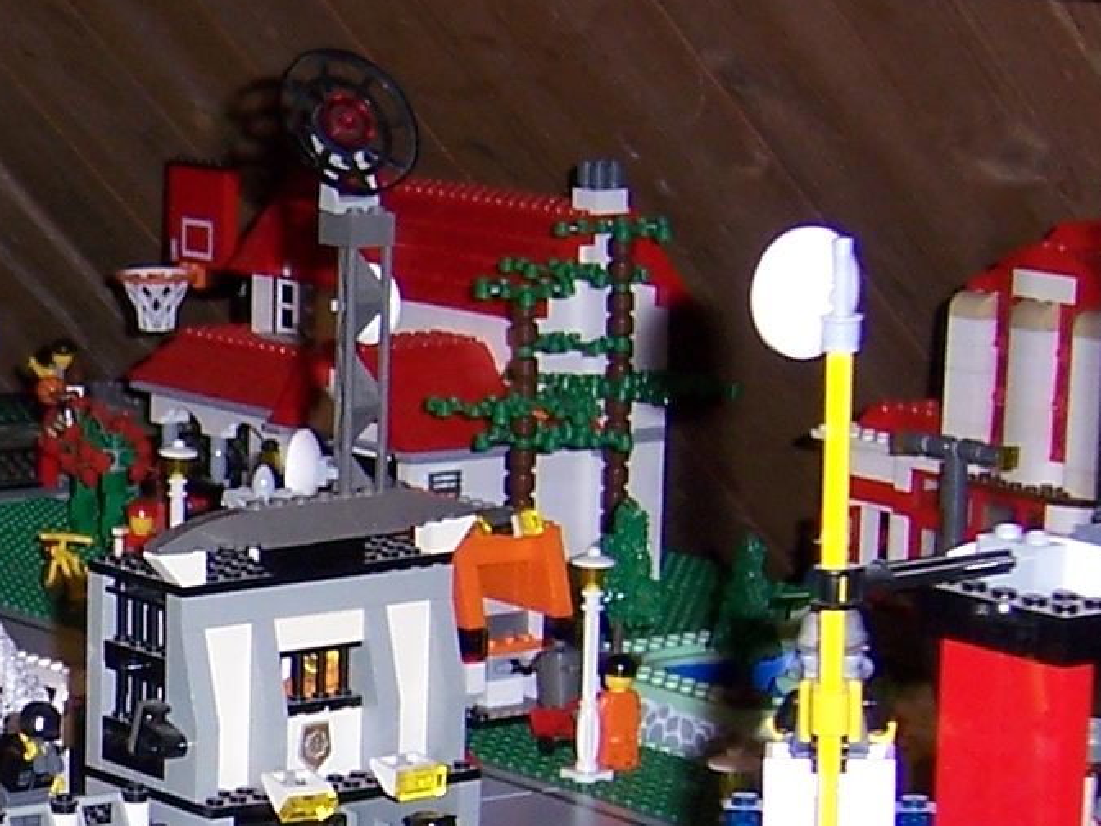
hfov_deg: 13.7
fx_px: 4389
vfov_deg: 10.7
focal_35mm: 138
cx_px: -395
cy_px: 765
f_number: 2.8
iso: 80
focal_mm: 6.2
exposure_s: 1/60
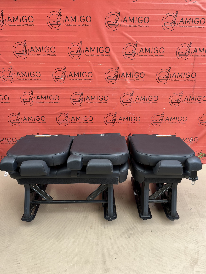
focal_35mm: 26
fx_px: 206
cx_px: 103
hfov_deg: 53.1
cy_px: 137
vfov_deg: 67.3
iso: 40
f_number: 1.6
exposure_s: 1/143
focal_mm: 5.1
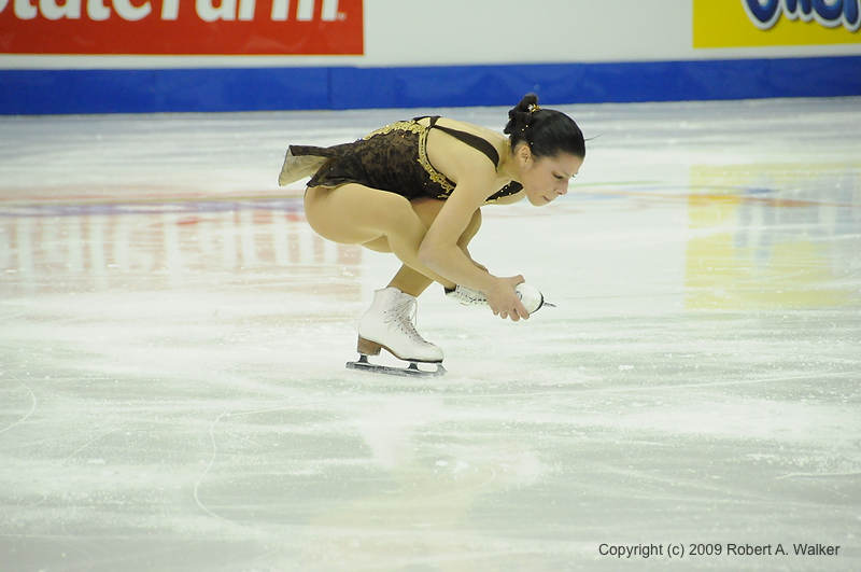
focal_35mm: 300
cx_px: 430
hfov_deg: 6.9
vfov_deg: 4.6
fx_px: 7165
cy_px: 286
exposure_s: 1/640
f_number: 5.6
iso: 3200
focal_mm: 200
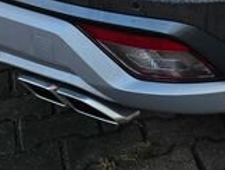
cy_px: -263
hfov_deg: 13.2
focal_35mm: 145
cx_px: 282
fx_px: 944
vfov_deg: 9.0
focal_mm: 6.3
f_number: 1.7
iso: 20
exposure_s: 1/180
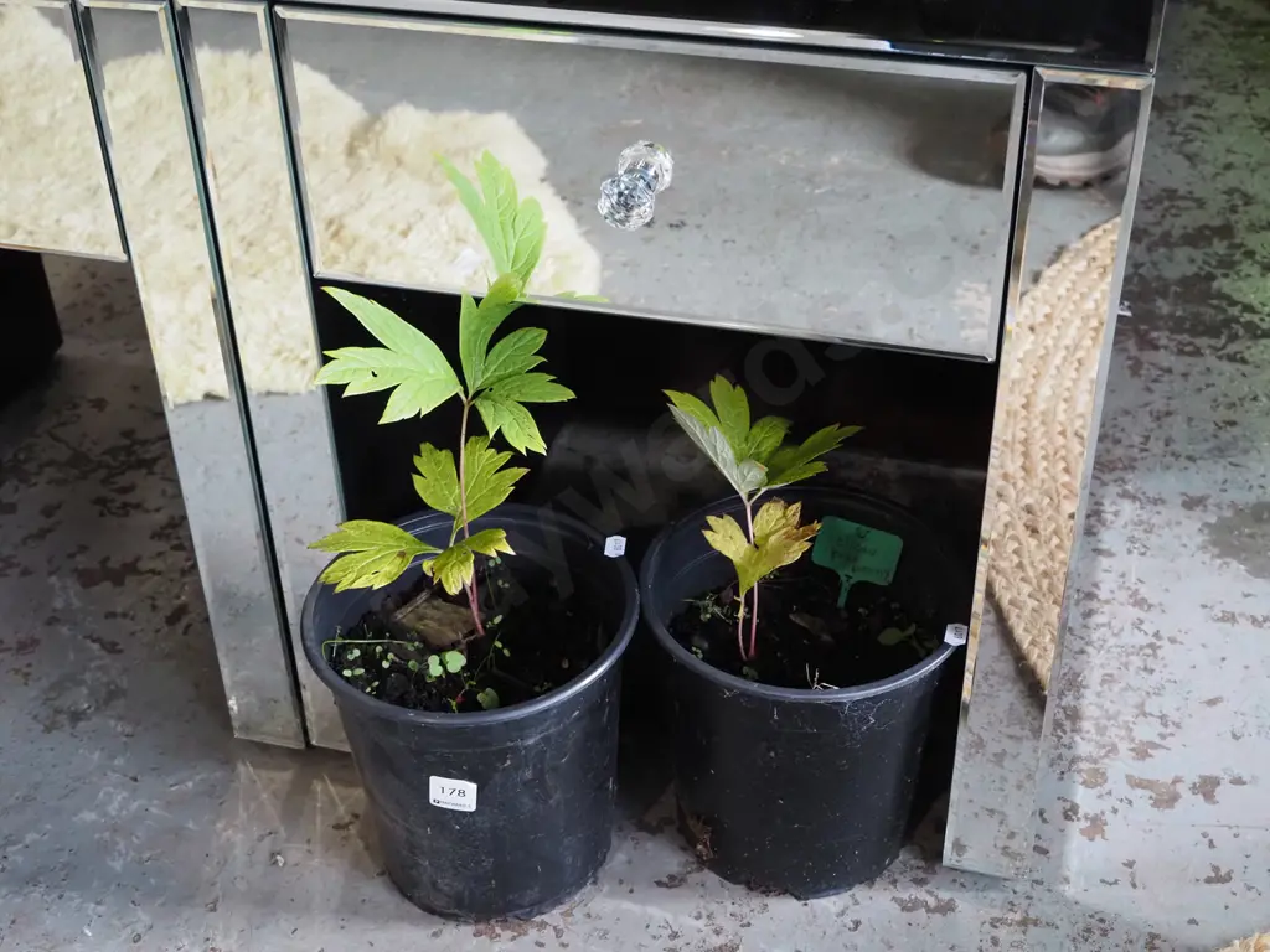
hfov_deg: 39.7
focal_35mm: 48
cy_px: 476
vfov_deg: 30.3
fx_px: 1761
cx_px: 635
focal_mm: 24
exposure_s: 1/50
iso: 2500
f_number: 5.6
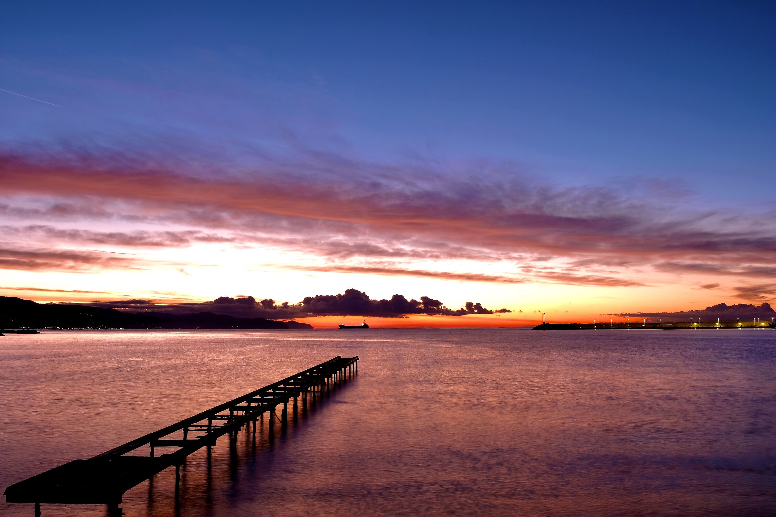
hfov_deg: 60.3
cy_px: 258
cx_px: 388
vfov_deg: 42.3
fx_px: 668
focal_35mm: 31
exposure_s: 2.3
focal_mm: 20.6
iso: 100
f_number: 10
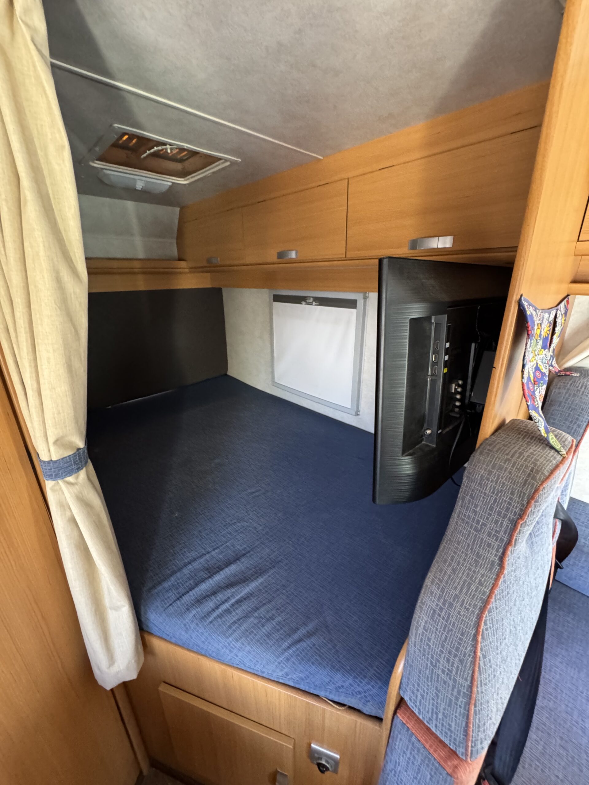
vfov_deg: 102.1
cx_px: 294
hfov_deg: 85.7
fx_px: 318
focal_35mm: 14
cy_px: 392
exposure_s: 1/60
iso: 640
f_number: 2.2
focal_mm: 2.22
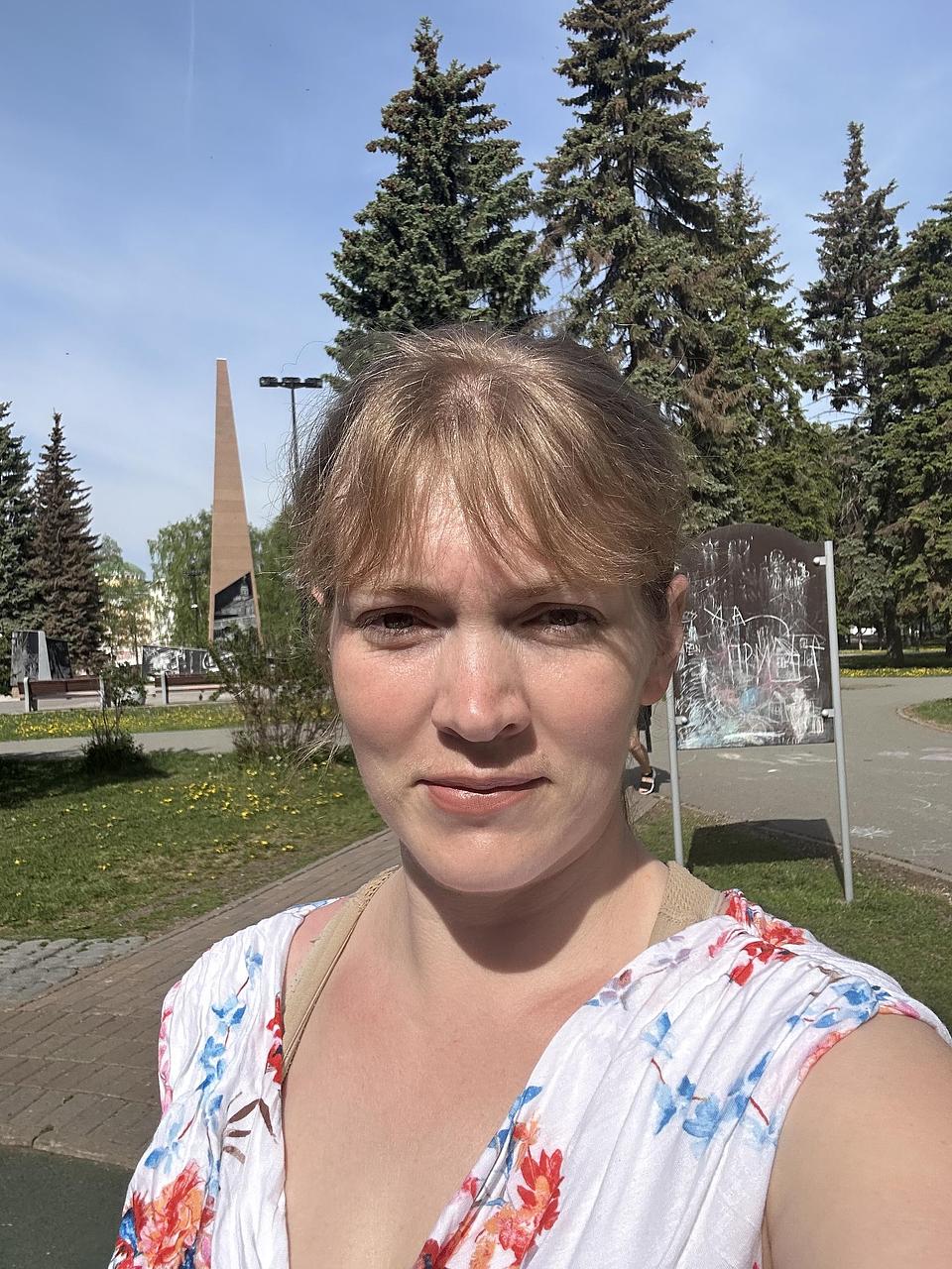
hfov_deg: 46.8
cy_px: 634
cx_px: 476
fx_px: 1100
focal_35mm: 30
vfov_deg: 60.0
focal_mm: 2.69
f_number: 1.9
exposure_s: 1/1684
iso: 25
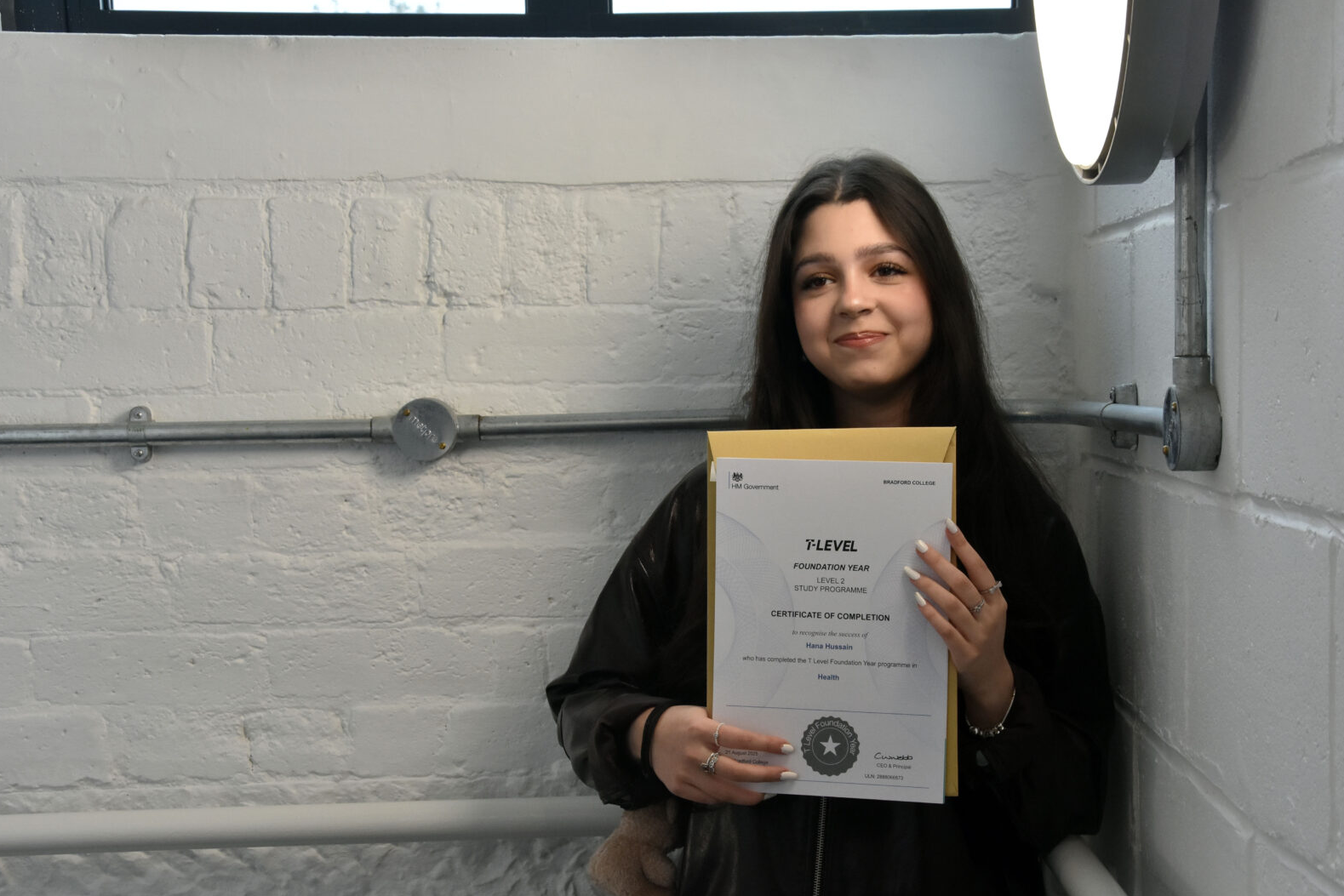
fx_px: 2315
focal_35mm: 62
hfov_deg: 32.3
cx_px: 812
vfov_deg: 21.9
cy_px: 523
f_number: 8
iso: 800
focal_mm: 34
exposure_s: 1/200
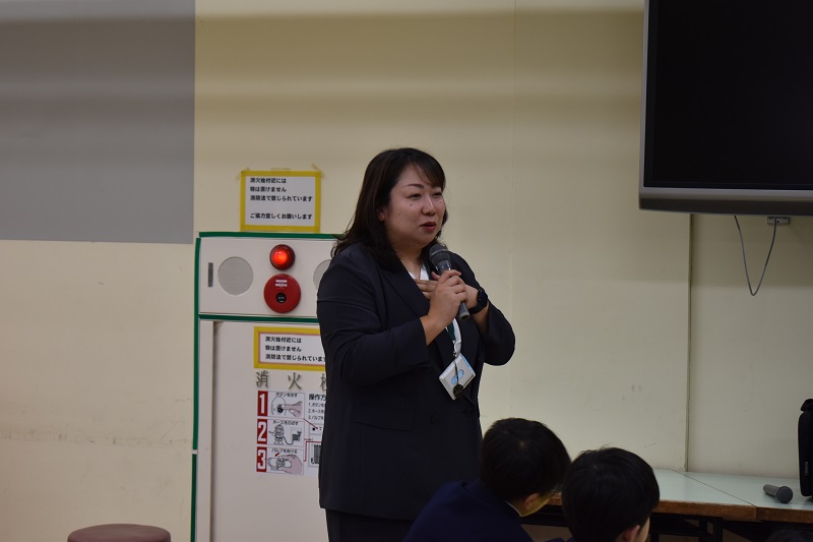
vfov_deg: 16.5
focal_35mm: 82
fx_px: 1863
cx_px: 406
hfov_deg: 24.6
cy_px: 271
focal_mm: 55
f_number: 5.6
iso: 400
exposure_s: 1/80
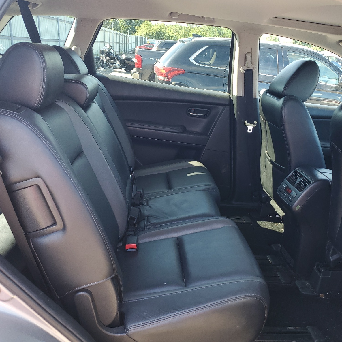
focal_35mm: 31
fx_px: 347
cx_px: 204
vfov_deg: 52.5
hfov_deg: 52.2
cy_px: 171
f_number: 1.5
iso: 50
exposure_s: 1/122
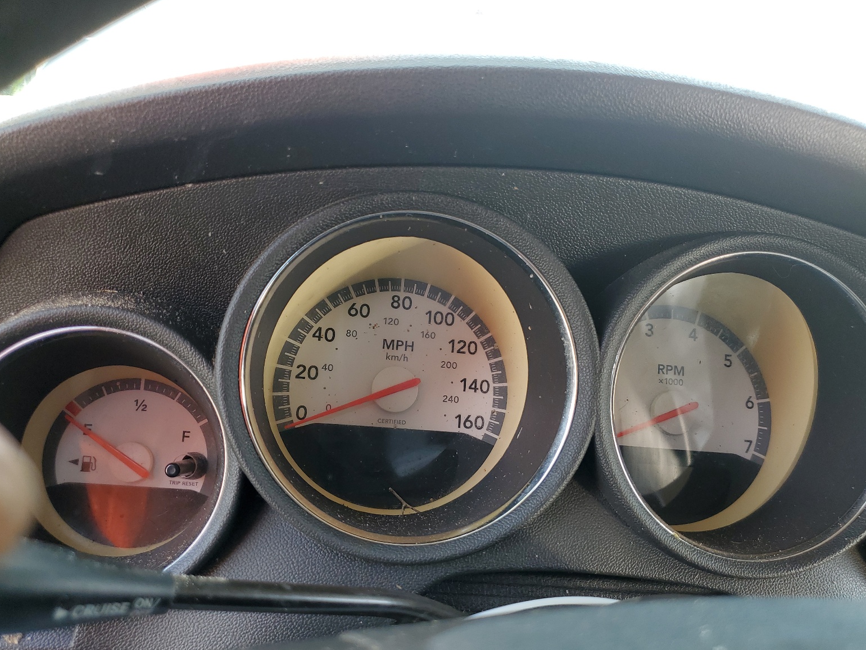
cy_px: 334
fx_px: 676
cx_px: 441
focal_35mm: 27
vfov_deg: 51.4
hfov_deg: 65.3
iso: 50
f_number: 1.5
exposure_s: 1/143
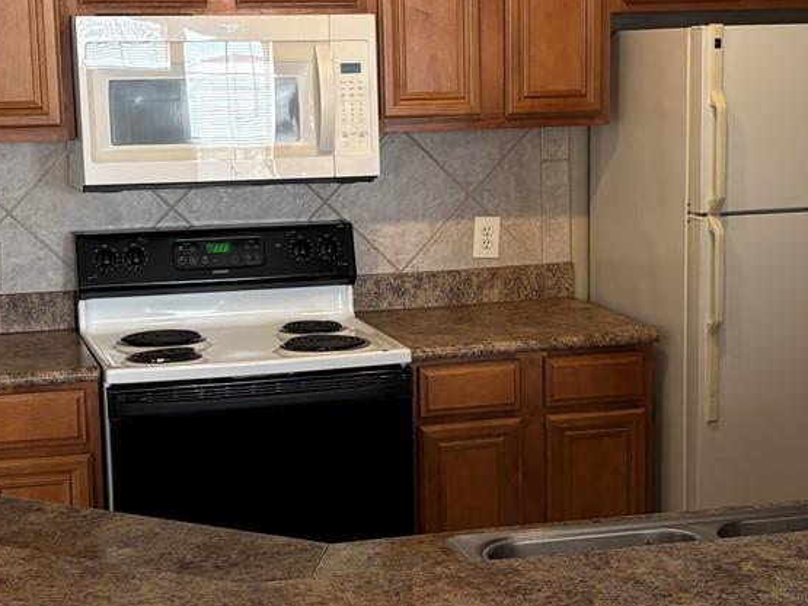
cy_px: 335
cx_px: 447
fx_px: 1750
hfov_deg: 26.0
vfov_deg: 19.6
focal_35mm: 75
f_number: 1.6
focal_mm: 5.96
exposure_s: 1/121
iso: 100
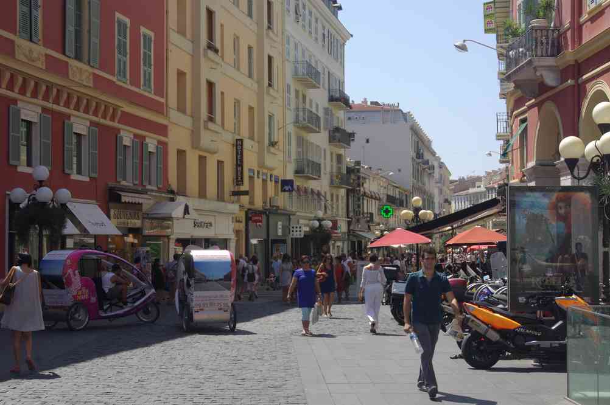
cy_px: 202
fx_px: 965
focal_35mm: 57
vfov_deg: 23.7
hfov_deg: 35.1
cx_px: 305
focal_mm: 38
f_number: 8
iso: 100
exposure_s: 1/180
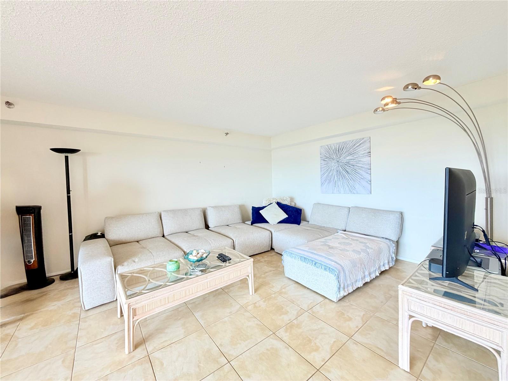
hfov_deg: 102.1
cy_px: 190
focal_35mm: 14
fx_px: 205
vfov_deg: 85.7
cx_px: 254
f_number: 2.2
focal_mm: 2.22
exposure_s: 1/120
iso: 125
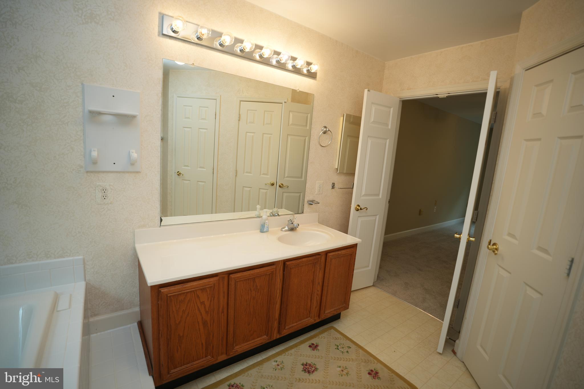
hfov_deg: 96.7
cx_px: 292
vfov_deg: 73.7
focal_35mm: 16
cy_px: 194
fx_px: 260
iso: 125
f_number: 2.8
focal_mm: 16
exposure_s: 1/60
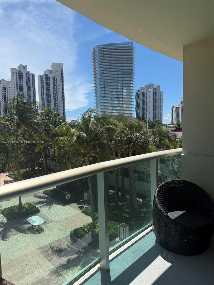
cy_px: 142
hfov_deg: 56.8
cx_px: 107
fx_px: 198
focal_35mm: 24
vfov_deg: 71.6
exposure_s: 1/5714
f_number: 1.78
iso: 80
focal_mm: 6.76
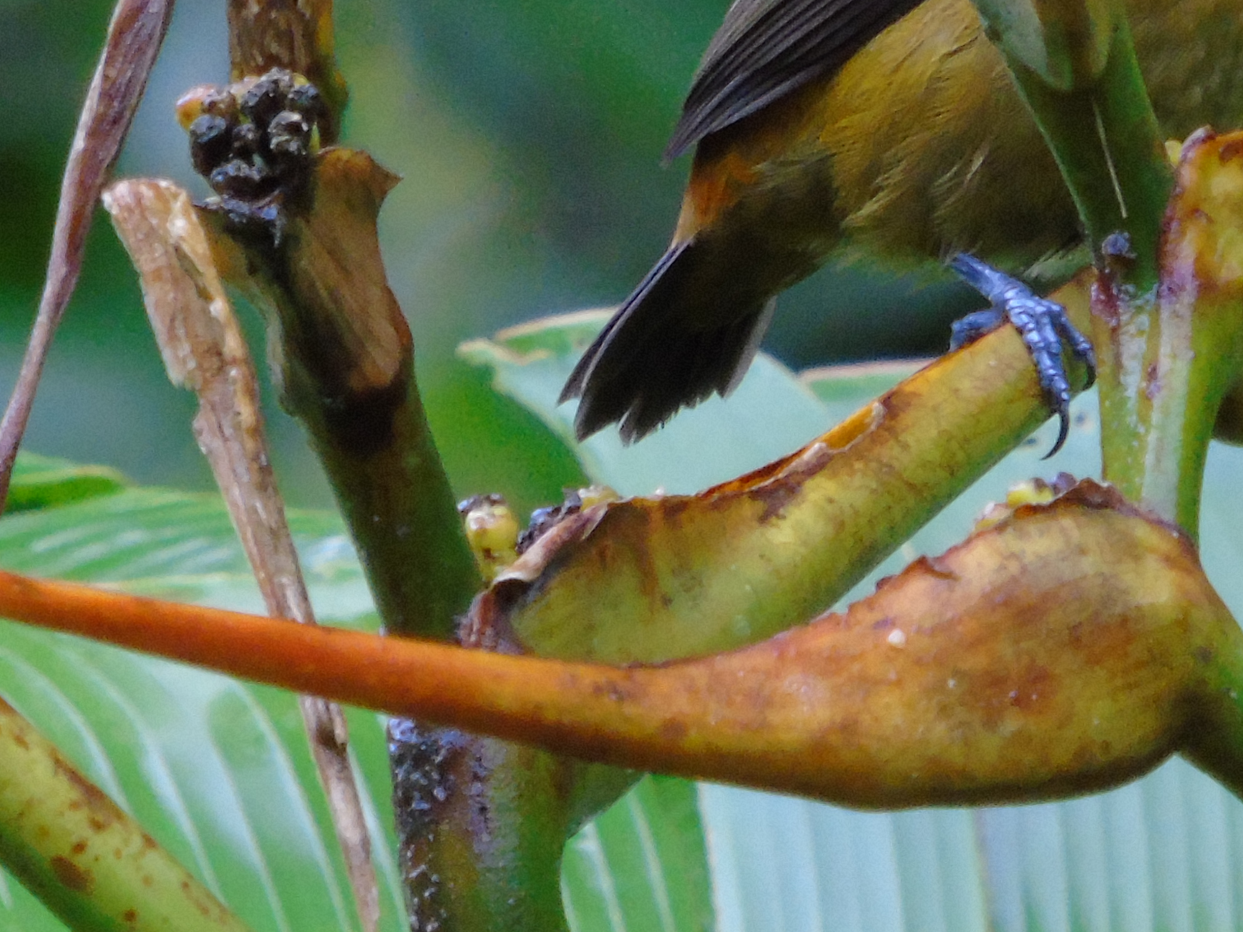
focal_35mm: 2193
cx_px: 791
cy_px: -42
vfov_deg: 0.7
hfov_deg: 0.9
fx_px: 78747
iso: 400
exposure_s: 1/60
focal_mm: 151
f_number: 6.1
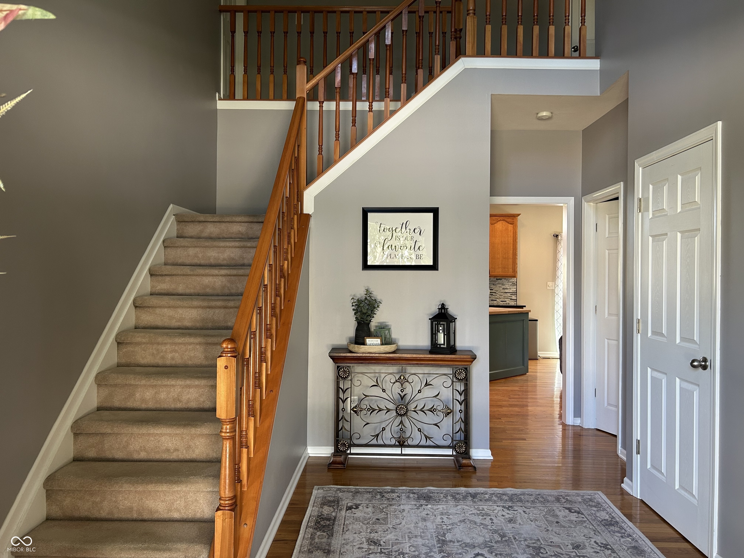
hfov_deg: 67.3
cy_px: 279
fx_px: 559
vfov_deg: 53.1
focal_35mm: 26
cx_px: 372
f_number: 1.5
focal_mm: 5.7
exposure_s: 1/60
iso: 100
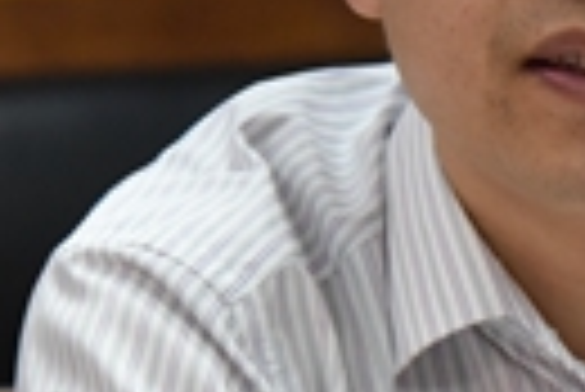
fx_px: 7874
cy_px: 176
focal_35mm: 484
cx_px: 482
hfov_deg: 4.3
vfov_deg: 2.8
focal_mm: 105
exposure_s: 1/125
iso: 3200
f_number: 4.5
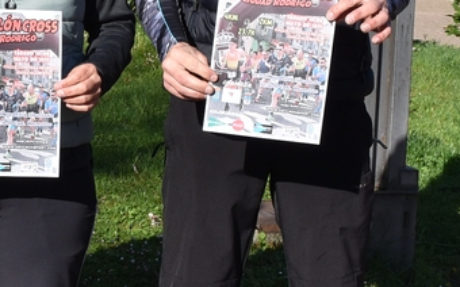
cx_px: 16
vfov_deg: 9.0
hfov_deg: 14.2
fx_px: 1827
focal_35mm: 146
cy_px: 116
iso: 200
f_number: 9
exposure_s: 1/320
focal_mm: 27
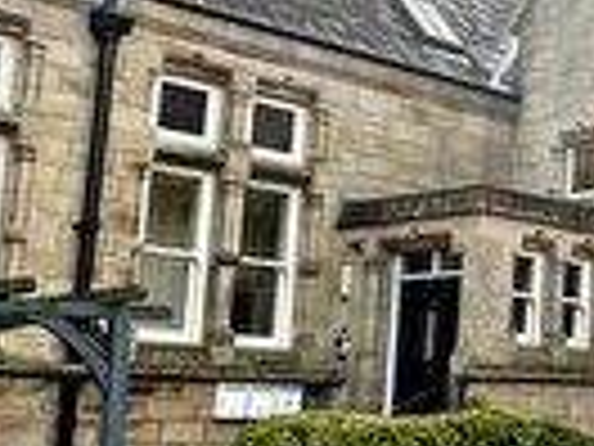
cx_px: 1098
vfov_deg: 19.9
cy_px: 273
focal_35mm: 74
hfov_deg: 19.2
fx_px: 1270
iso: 40
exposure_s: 1/191
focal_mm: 2.22
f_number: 2.2
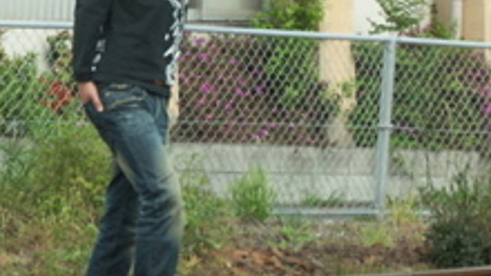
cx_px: -2
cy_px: 34
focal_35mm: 253
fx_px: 3295
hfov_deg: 8.5
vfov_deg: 4.8
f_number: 5
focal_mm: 26
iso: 100
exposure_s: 1/250
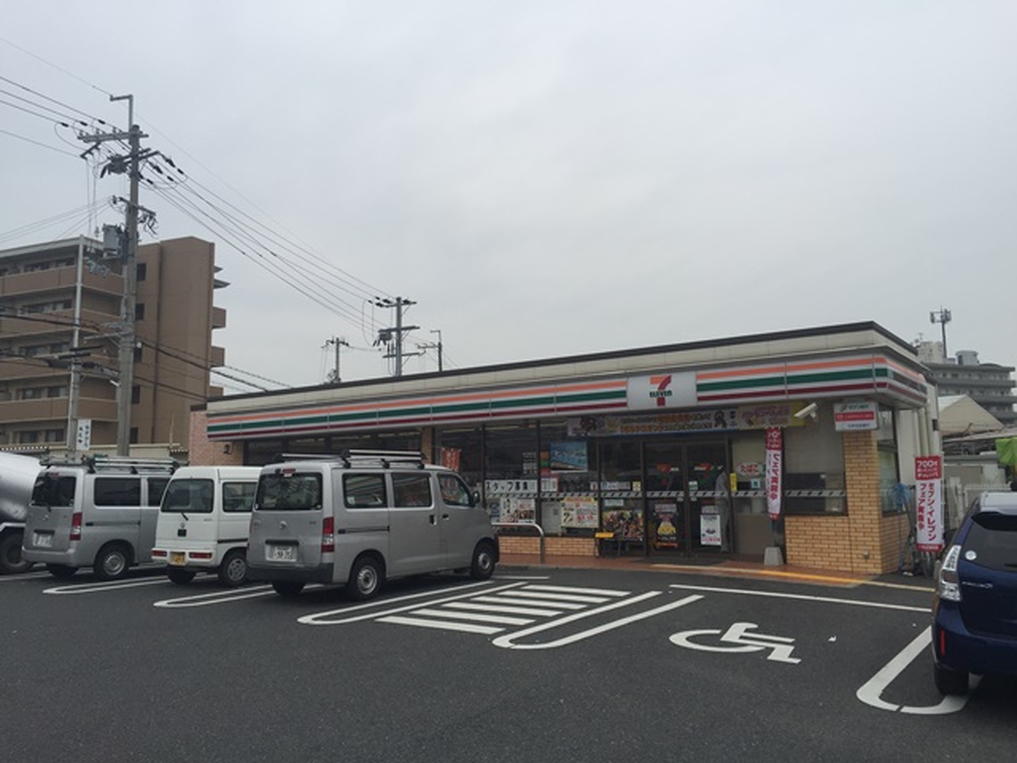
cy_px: 382
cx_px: 508
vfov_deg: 48.2
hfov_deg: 61.7
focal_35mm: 29
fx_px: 852
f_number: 2.2
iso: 32
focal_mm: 4.15
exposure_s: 1/2326
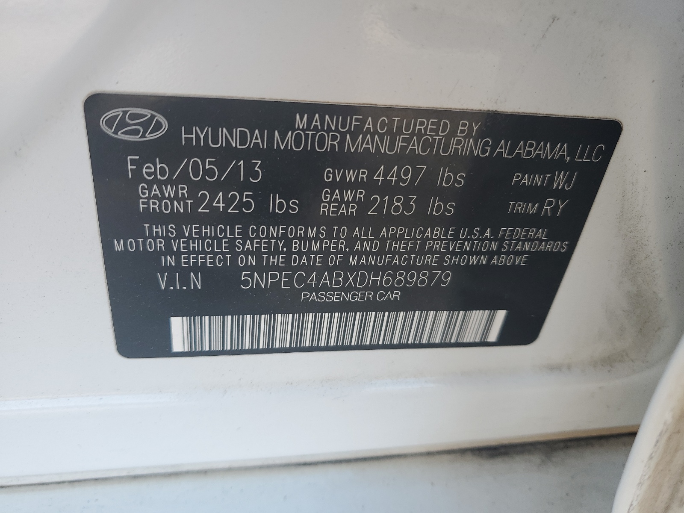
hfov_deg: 67.3
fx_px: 514
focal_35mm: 26
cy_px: 256
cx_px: 342
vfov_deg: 53.1
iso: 50
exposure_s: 1/196
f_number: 1.5
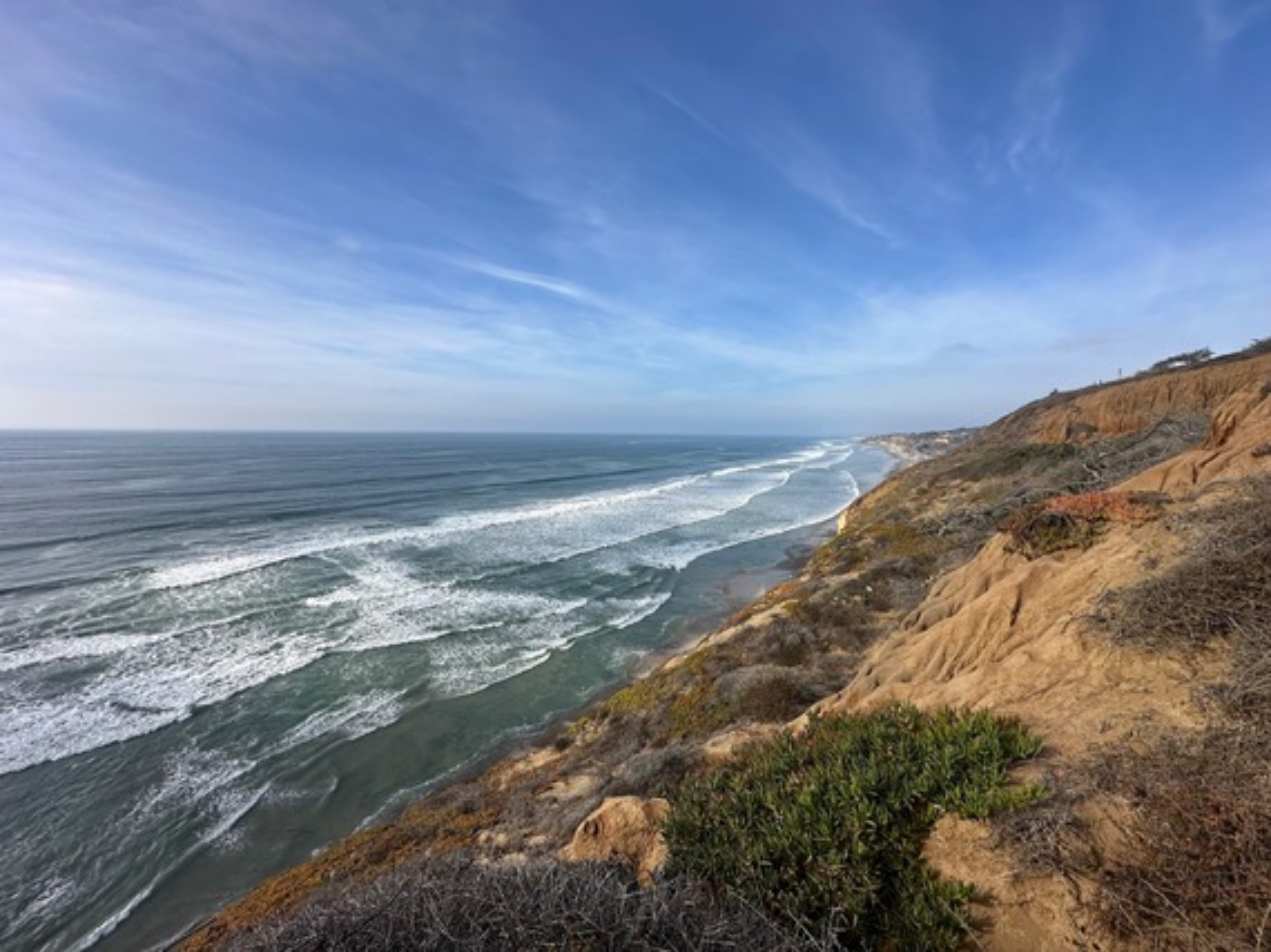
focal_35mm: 14
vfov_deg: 85.6
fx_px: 514
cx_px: 636
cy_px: 476
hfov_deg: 102.1
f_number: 2.2
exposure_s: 1/2681
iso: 50
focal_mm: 2.22
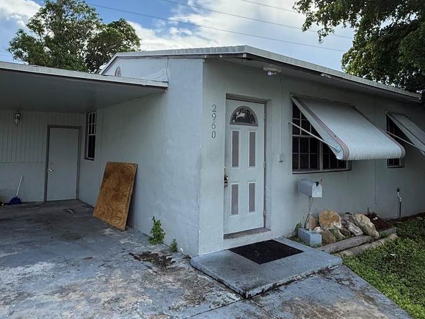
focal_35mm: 26
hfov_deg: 67.3
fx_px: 319
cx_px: 208
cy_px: 126
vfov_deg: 52.7
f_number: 2.2
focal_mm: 2.22
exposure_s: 1/2024
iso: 64
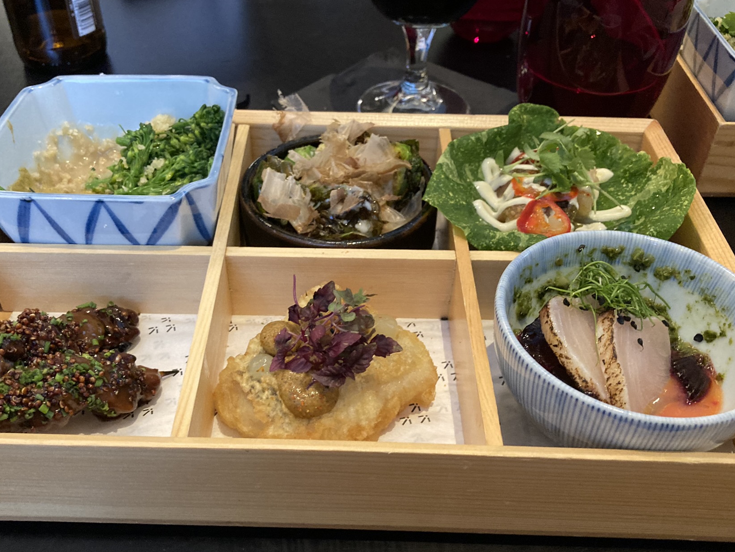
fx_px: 743
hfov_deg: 52.6
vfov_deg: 40.5
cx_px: 344
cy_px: 328
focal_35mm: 35
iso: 320
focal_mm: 3.99
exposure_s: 1/30
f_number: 1.8
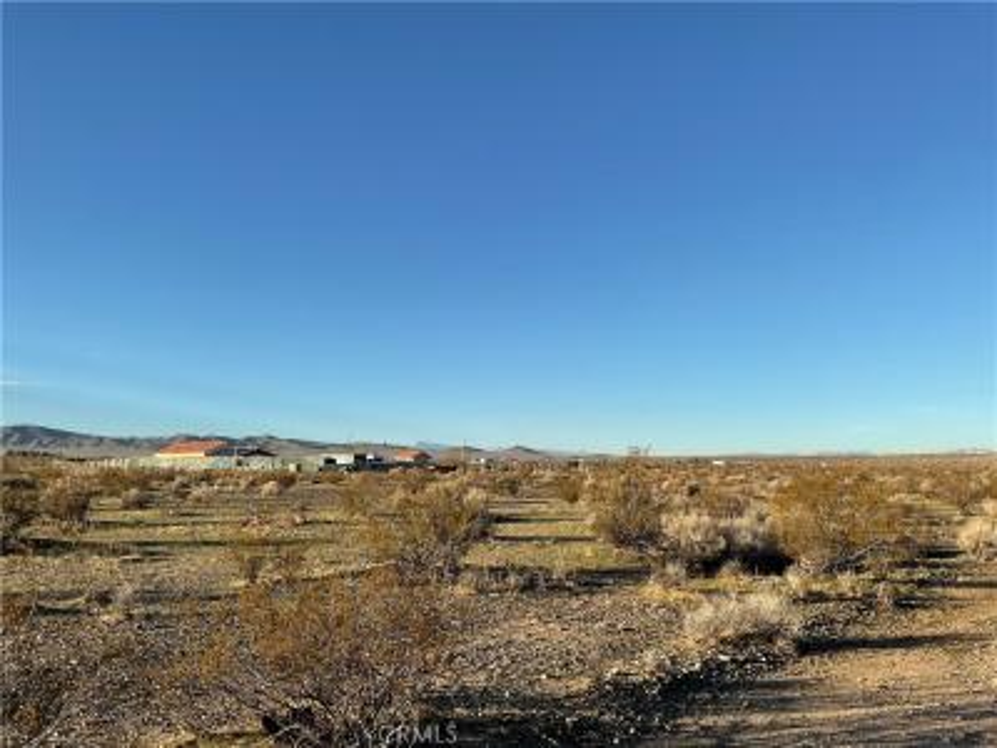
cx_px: 498
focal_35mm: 29
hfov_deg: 61.7
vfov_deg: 48.2
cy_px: 374
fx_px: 835
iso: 16
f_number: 1.8
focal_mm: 3
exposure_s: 1/1675
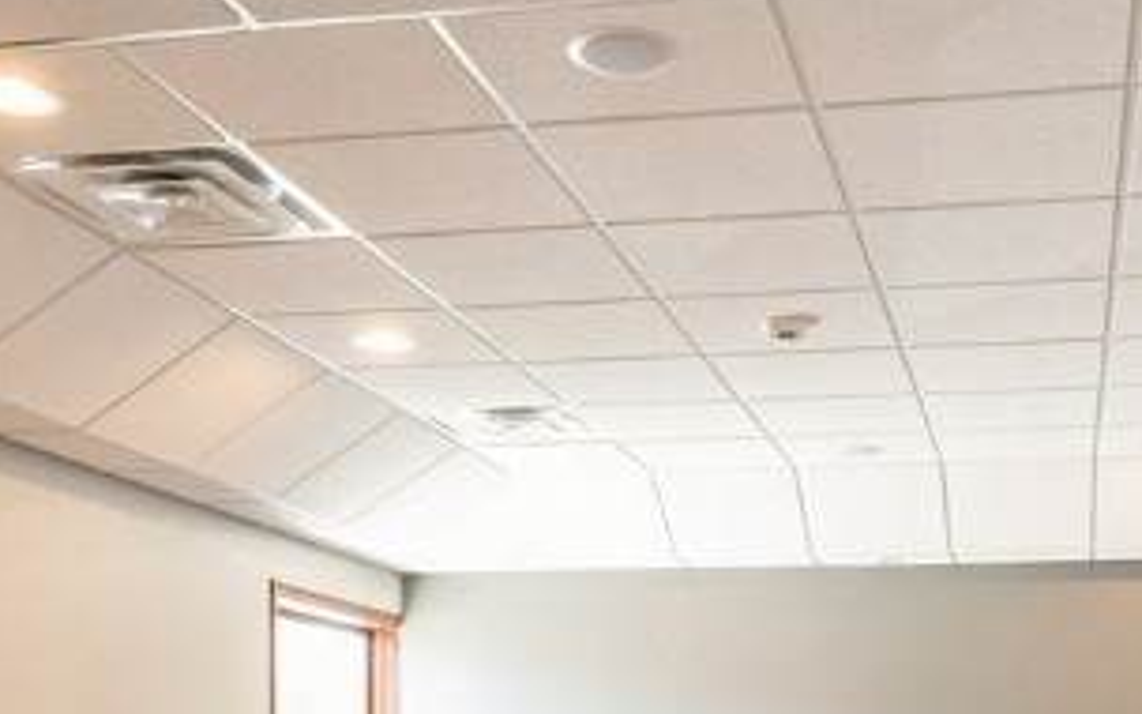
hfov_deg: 37.1
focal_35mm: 54
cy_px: 812
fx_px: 1681
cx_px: 763
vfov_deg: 22.4
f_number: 8
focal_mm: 14
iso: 200
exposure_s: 1/3
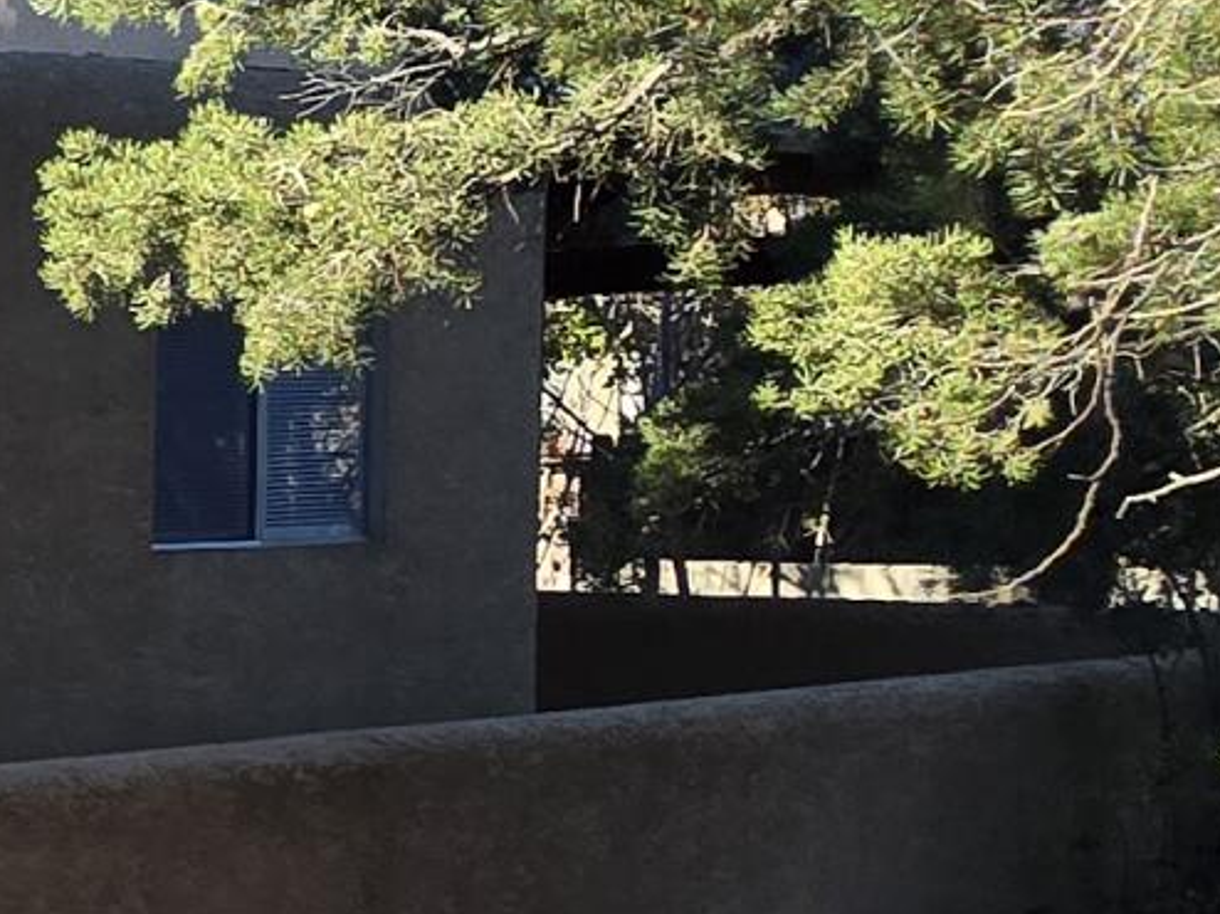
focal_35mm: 79
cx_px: -1304
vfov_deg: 18.6
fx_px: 2783
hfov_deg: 17.1
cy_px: 660
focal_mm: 2.2
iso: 50
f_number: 2.2
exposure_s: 1/634
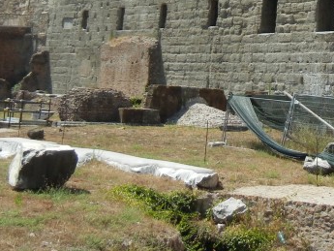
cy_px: -52
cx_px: 292
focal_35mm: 89
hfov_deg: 21.6
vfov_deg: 15.9
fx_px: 859
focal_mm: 5.4
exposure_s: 1/343
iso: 160
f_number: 7
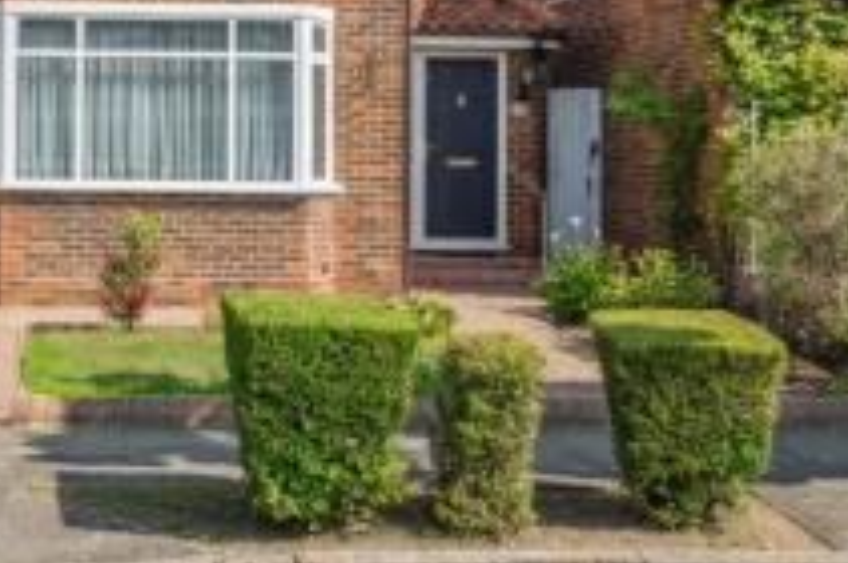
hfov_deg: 25.0
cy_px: 78
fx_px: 1858
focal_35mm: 79
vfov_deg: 17.0
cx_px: 88
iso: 640
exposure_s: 1/2000
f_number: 5.6
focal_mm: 35
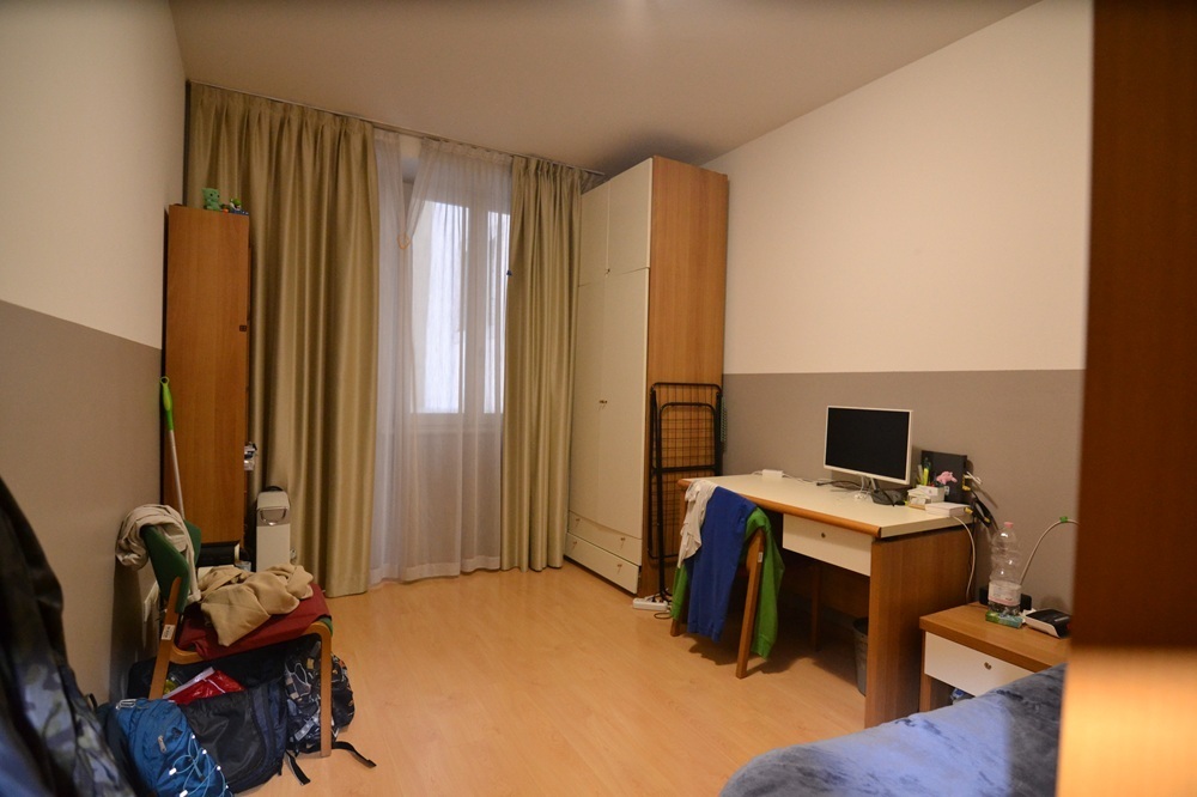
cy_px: 398
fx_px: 573
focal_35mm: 17
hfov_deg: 92.5
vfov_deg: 69.6
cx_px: 598
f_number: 2.8
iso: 1800
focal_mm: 11.5
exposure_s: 1/60
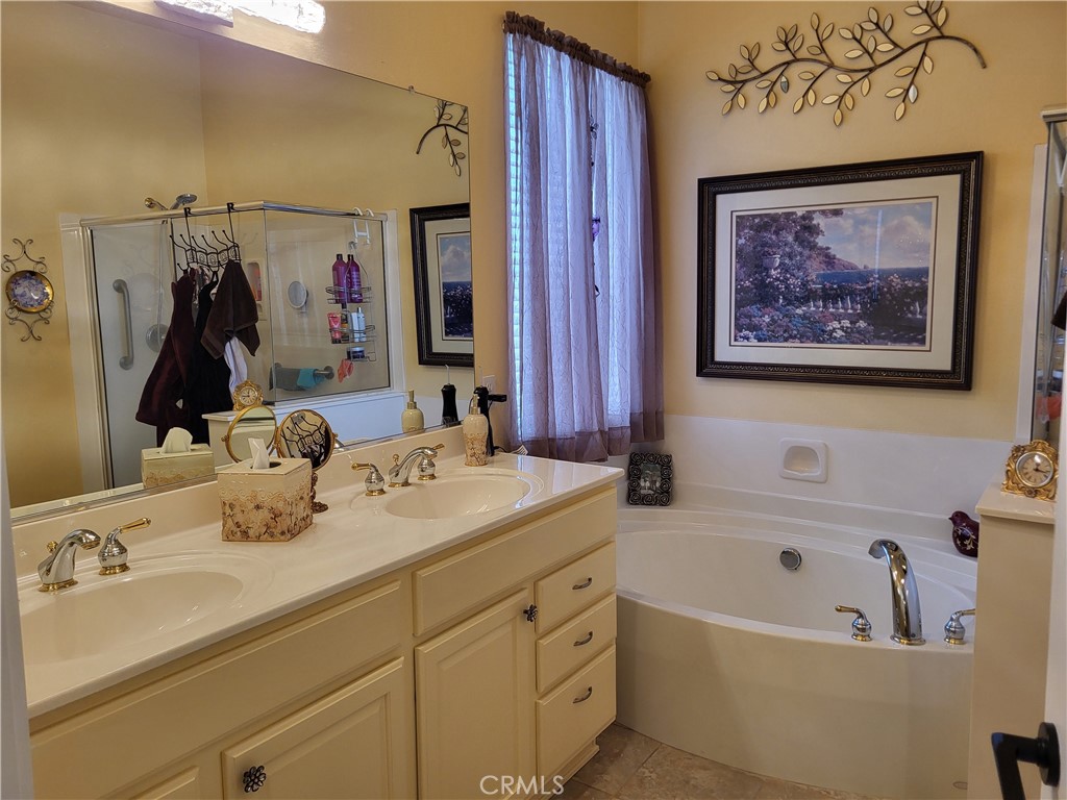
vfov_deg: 53.1
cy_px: 400
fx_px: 801
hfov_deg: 67.3
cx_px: 534
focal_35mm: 26
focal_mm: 5.4
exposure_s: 1/120
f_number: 1.8
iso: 200
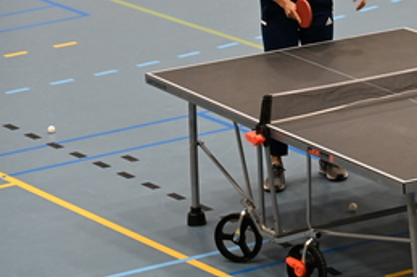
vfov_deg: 4.9
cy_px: 96
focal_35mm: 278
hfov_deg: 7.4
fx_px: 3216
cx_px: 481
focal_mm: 120
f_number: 6.3
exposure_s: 1/125
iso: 2500
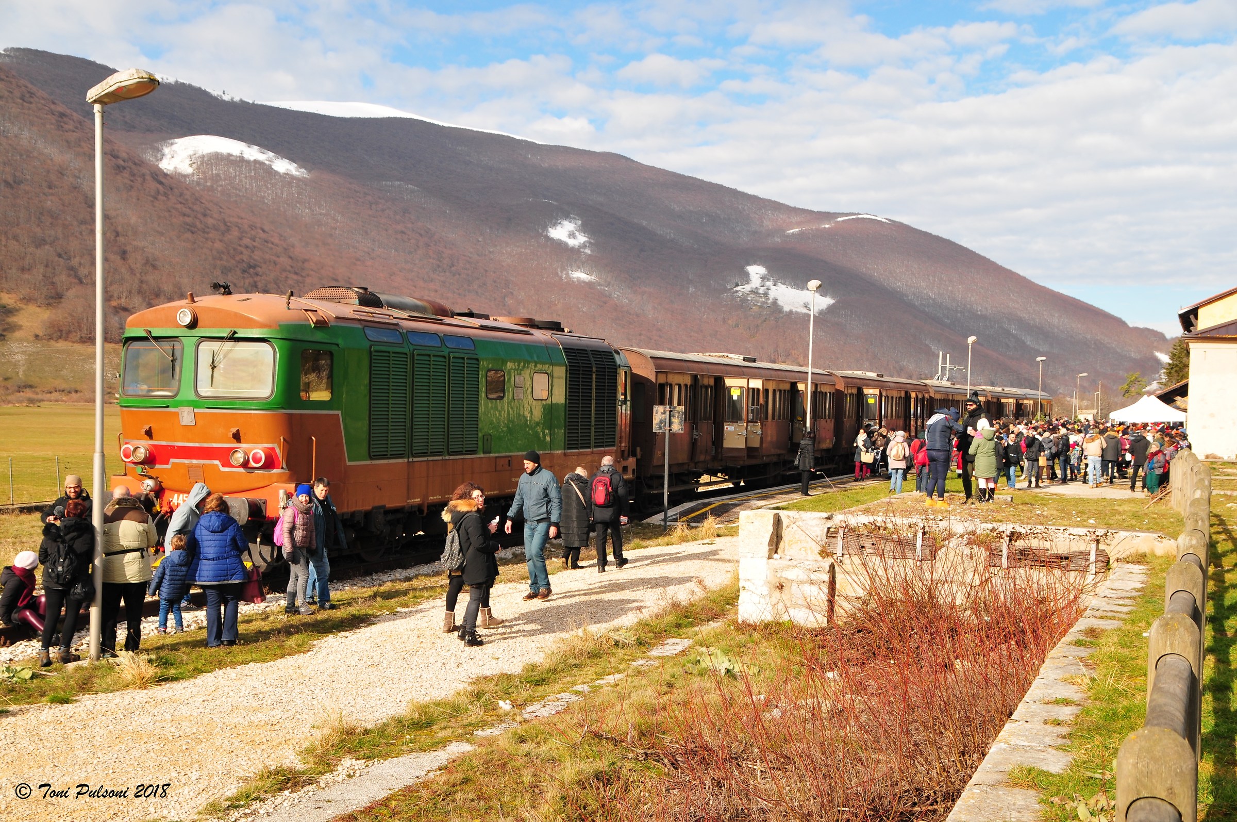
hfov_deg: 46.4
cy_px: 411
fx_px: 1441
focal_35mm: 42
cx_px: 618
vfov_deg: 31.8
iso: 200
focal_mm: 28
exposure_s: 1/320
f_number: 7.1
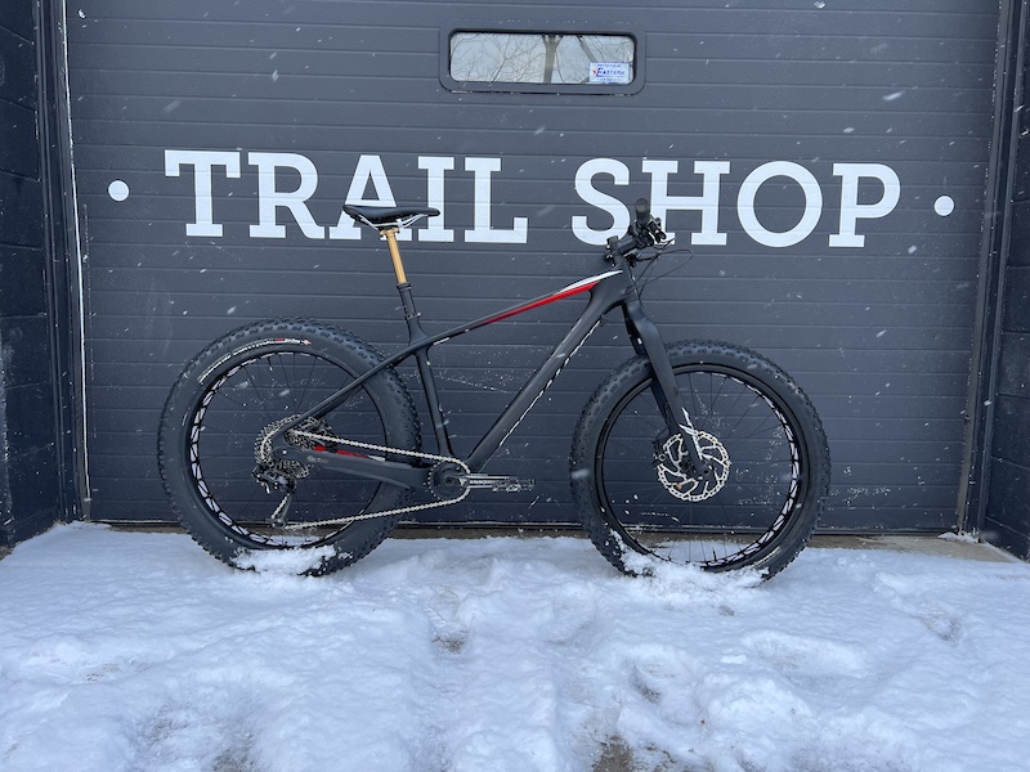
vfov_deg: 53.1
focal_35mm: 26
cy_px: 386
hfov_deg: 67.3
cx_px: 515
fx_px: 774
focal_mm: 5.7
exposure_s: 1/193
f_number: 1.5
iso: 40
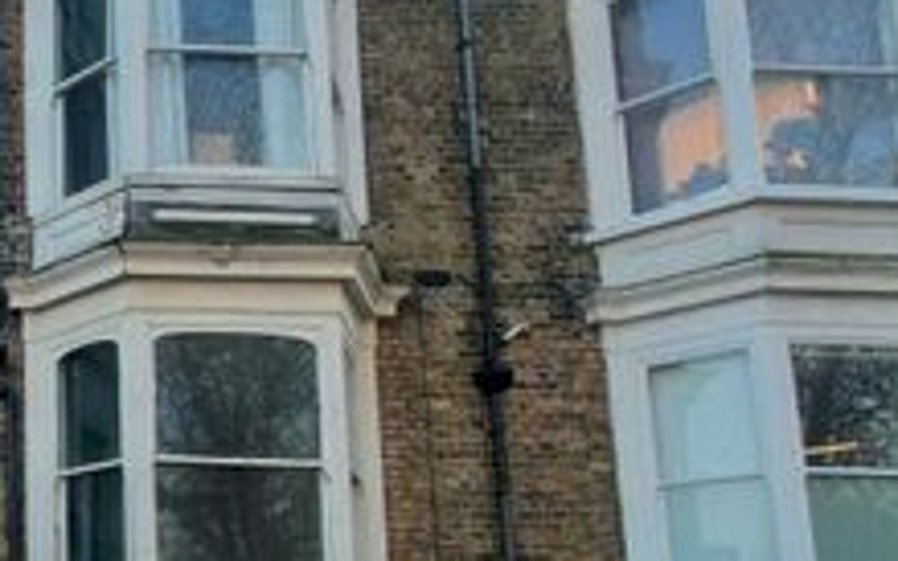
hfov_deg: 37.4
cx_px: -107
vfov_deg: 28.7
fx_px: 1077
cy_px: 436
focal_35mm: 44
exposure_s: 1/266
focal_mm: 1.8
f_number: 2.2
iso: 50
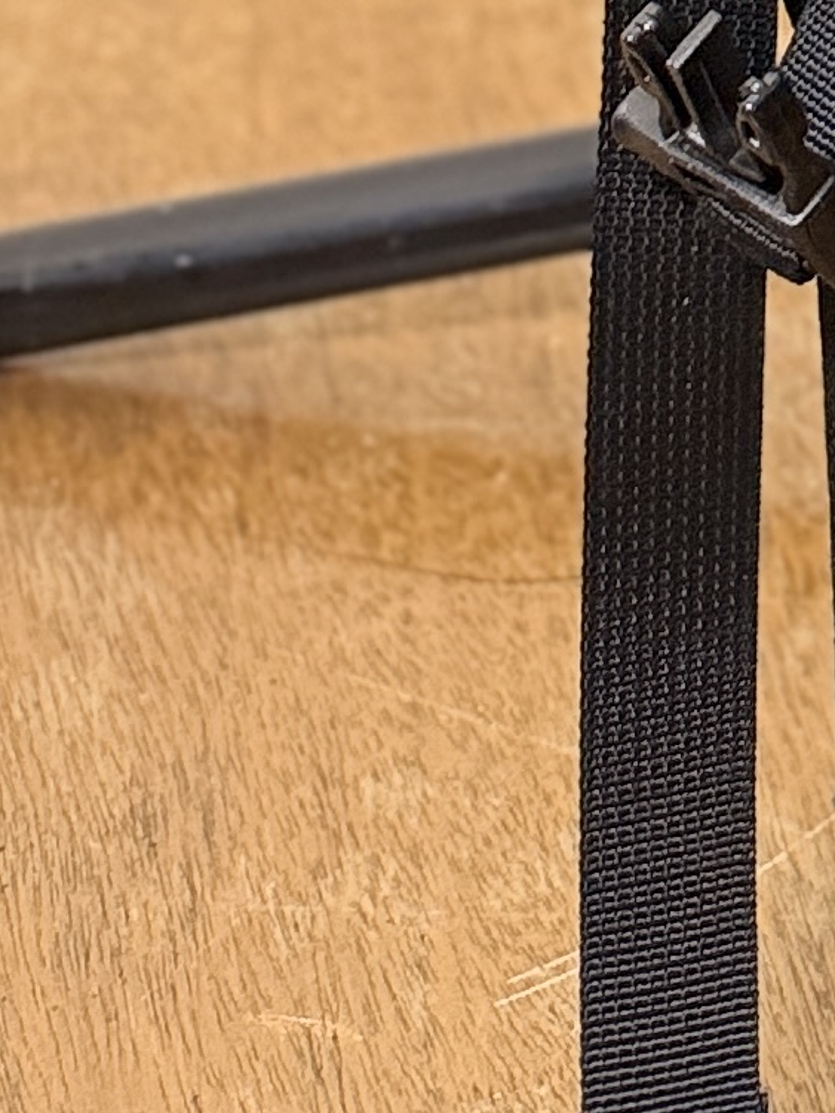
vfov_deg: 11.6
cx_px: 2103
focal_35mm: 129
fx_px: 4147
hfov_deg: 9.9
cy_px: -1828
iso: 250
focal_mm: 6.76
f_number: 1.78
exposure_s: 1/60
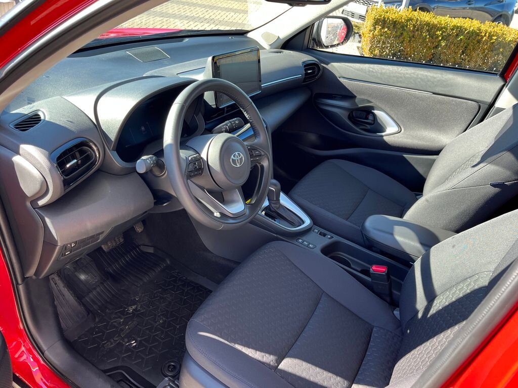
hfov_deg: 67.3
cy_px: 194
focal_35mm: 26
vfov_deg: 53.1
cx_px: 259
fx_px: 389
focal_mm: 5.1
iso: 40
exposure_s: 1/122
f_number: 1.6
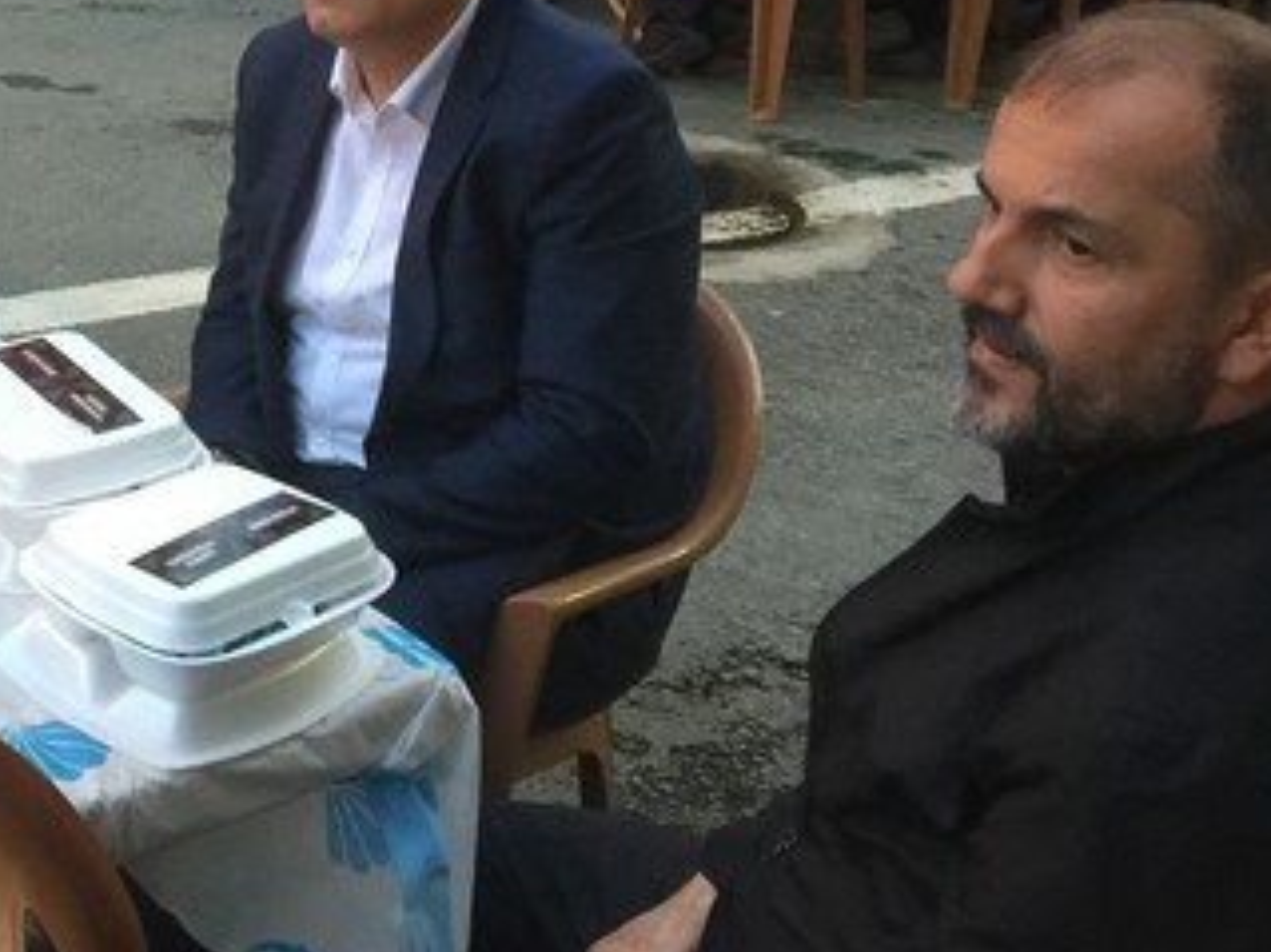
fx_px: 2239
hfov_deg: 29.4
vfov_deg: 23.4
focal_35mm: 61
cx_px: -24
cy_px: 108
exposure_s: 1/17
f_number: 2.2
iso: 100
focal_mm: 4.15
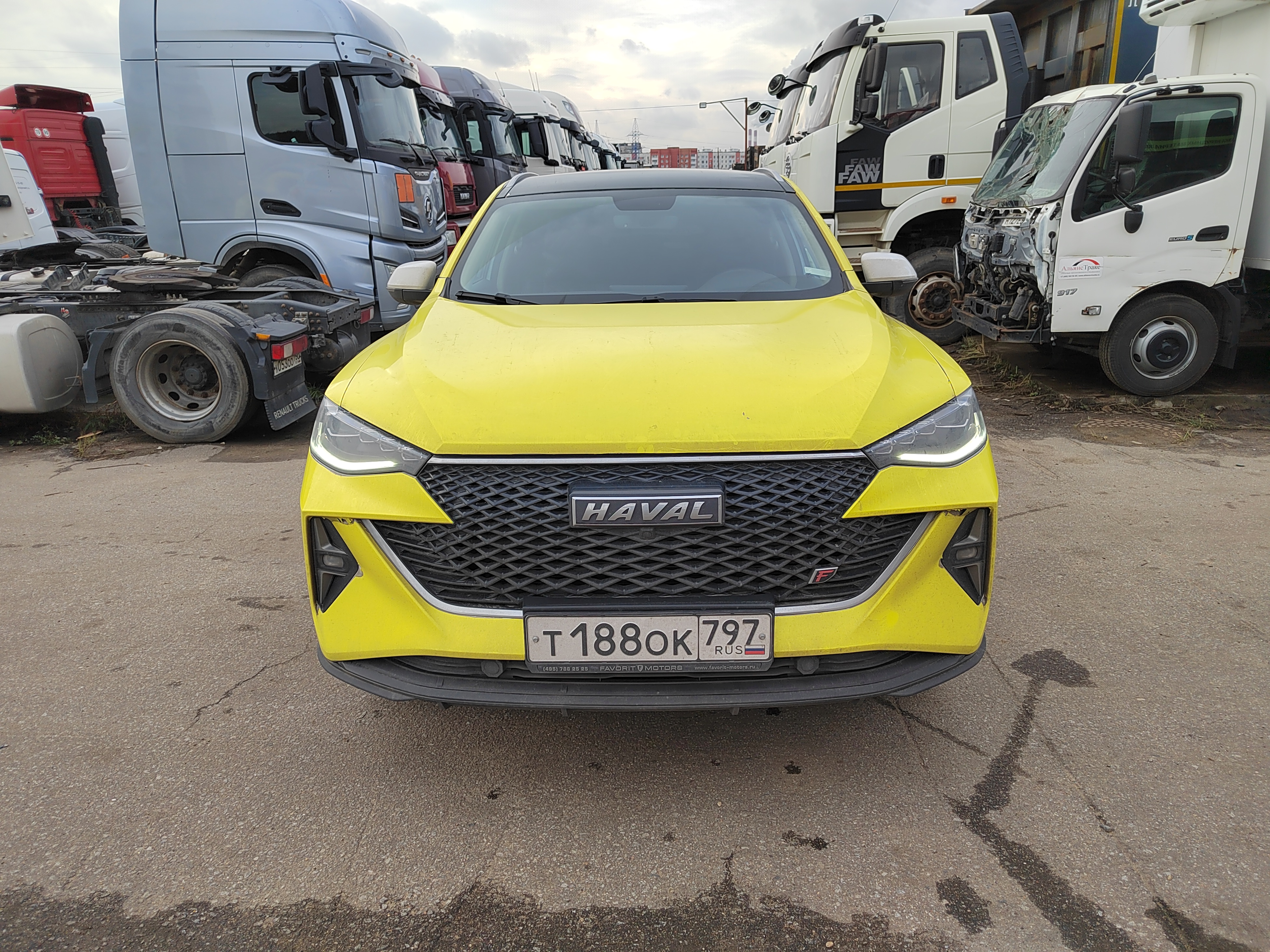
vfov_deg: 58.9
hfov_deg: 73.9
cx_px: 635
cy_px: 476
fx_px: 844
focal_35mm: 23
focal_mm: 5.52
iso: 100
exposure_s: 1/159
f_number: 1.9
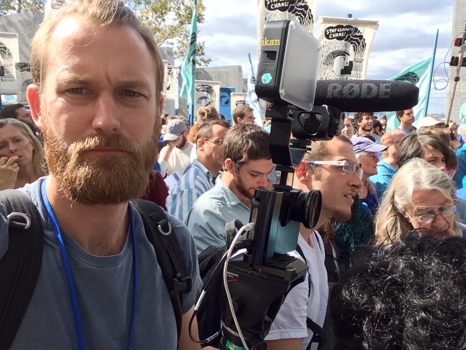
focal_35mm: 31
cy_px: 175
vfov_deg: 45.4
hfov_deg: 58.4
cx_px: 233
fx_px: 417
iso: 50
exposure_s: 1/471
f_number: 2.4
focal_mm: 2.15
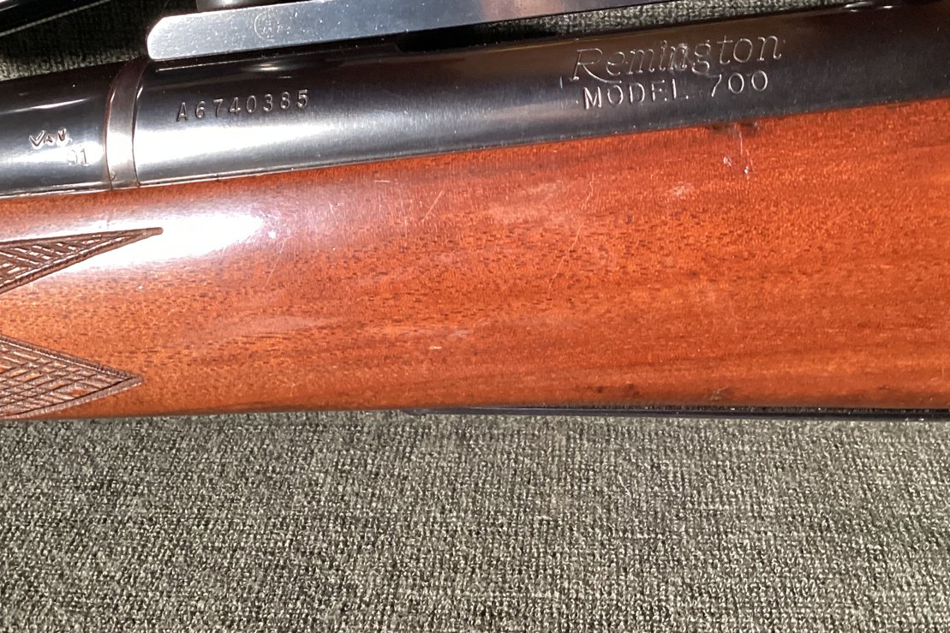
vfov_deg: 30.0
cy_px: 154
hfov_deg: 44.4
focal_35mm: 44
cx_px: 524
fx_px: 1161
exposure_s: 1/40
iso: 400
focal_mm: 3.3
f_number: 2.4
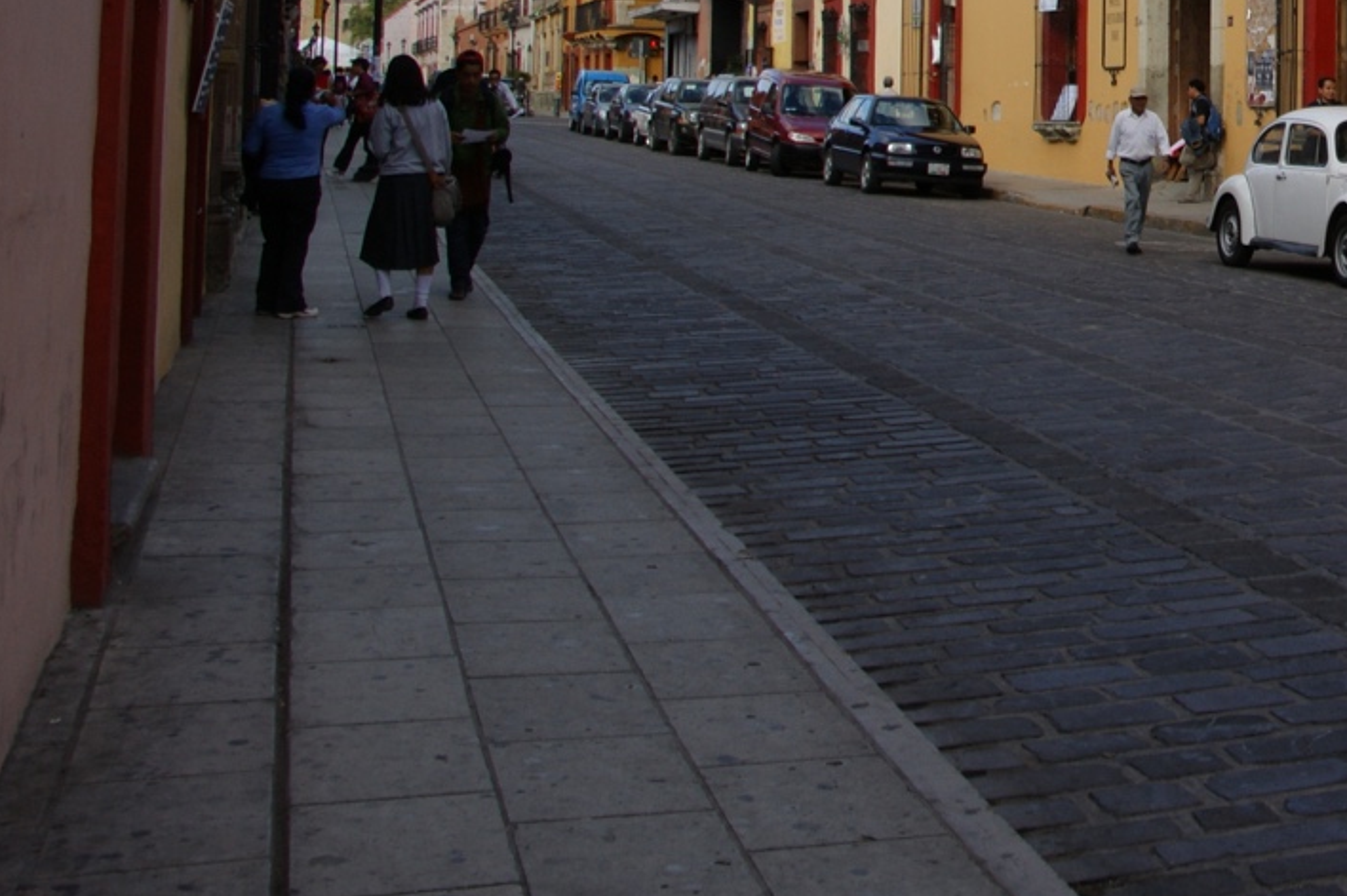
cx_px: 1511
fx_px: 2281
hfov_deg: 29.4
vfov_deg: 21.2
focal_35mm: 61
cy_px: -61
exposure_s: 1/100
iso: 100
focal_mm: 18
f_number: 10
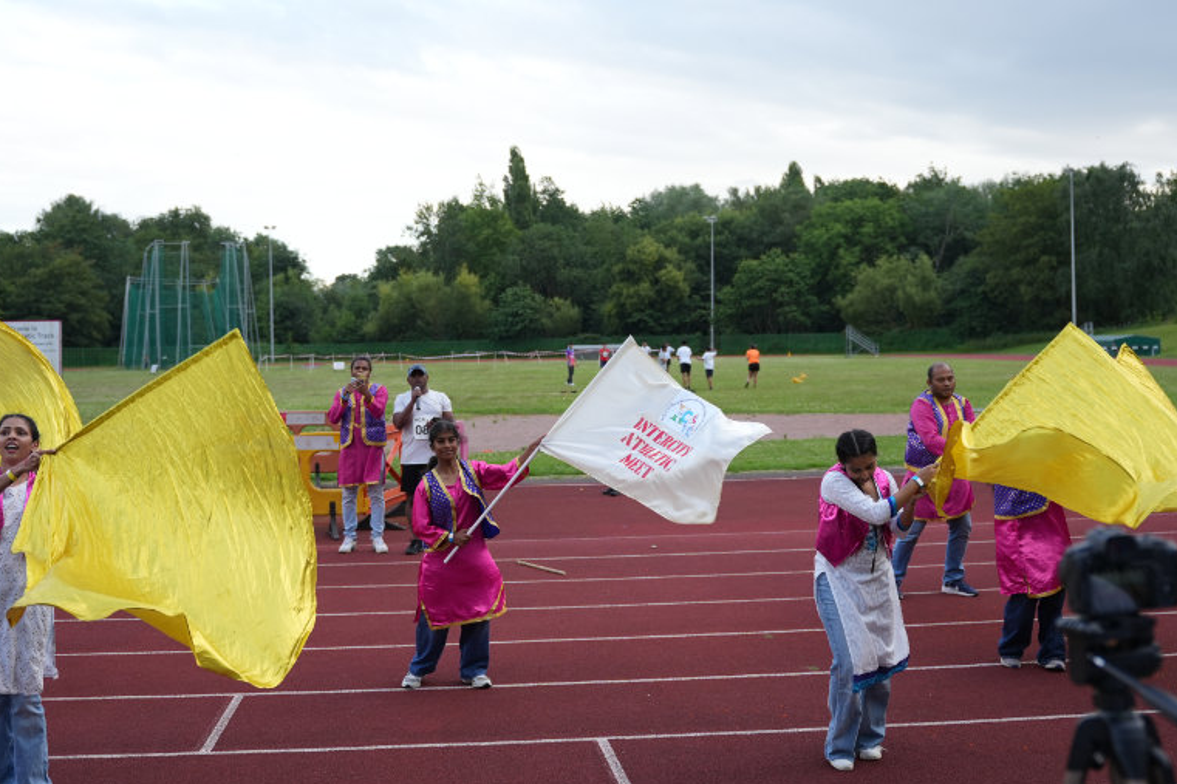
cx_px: 560
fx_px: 1567
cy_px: 341
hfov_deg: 41.2
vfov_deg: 28.1
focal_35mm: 48
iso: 250
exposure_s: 1/800
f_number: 2.8
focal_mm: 35.7
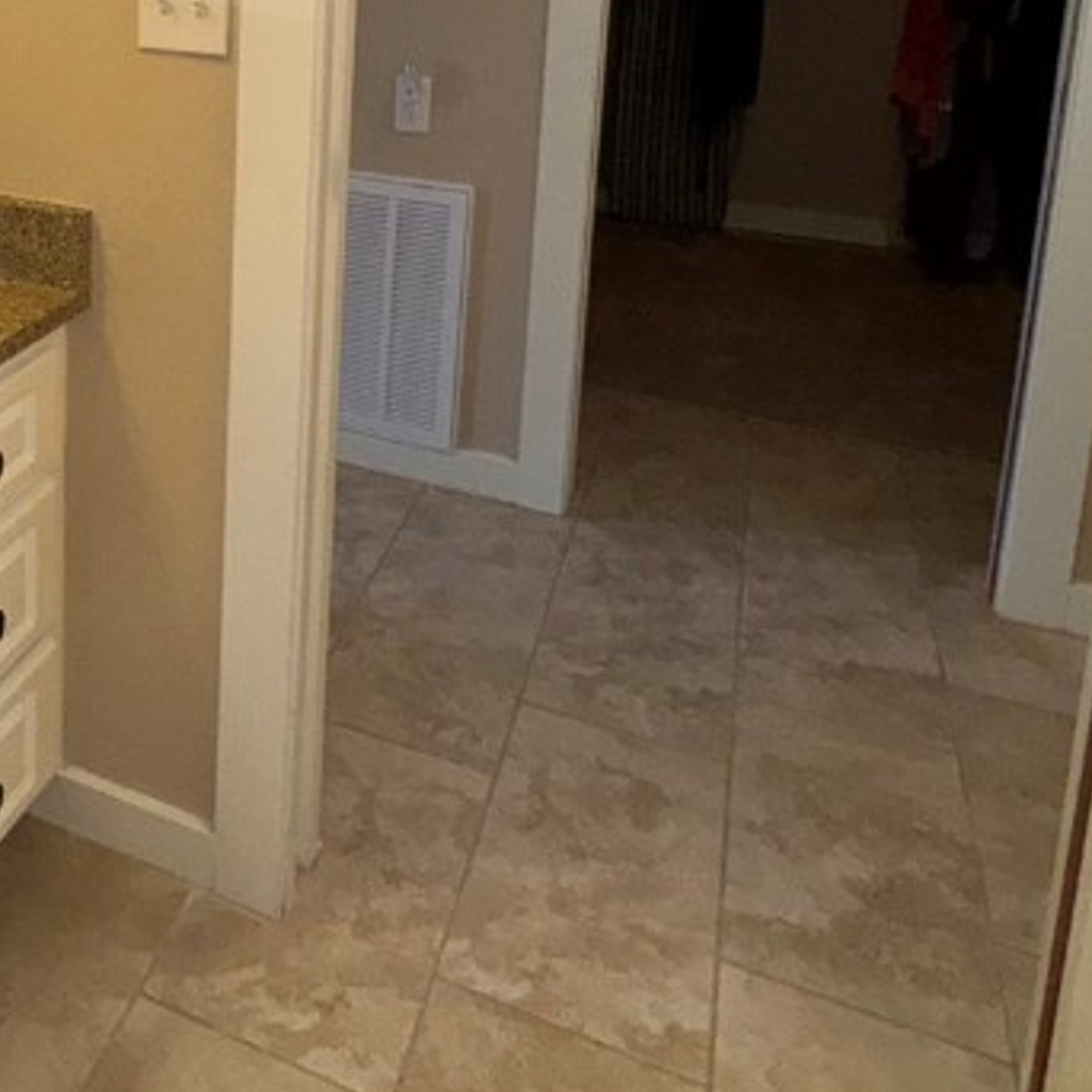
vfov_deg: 40.7
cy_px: 67
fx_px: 1321
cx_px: 93
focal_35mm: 37
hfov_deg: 41.1
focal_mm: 2.22
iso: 160
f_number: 2.2
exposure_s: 1/120
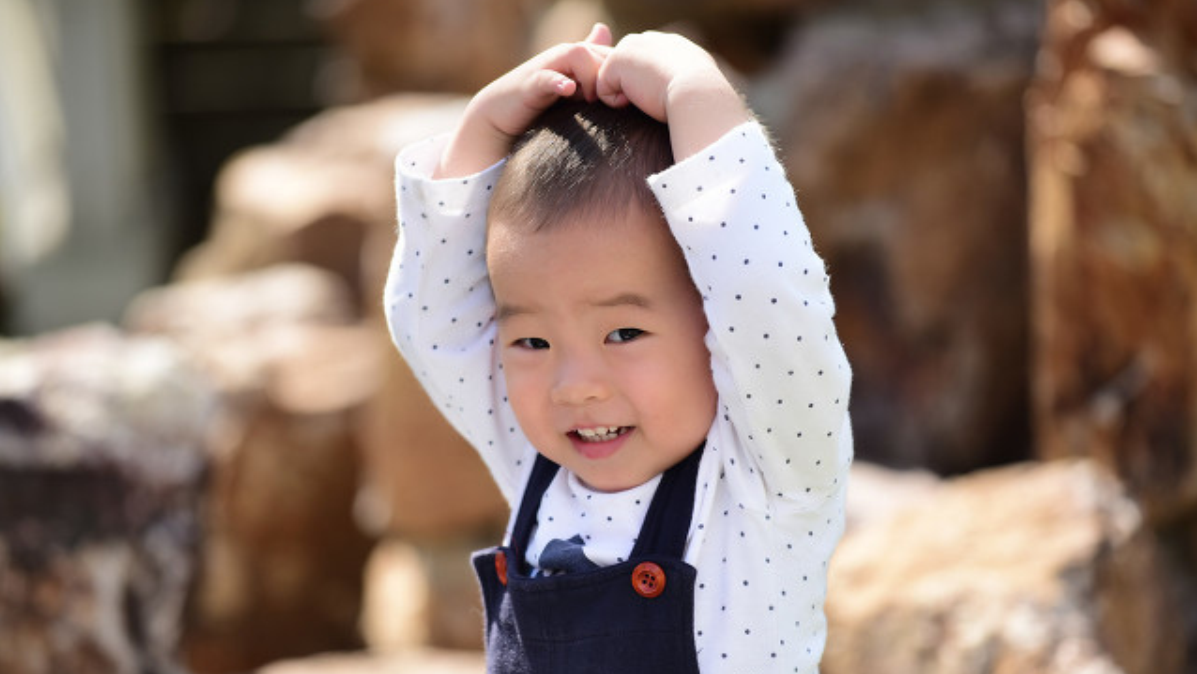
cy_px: 376
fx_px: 5841
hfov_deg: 11.7
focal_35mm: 184
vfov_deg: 6.6
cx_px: 598
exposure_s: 1/320
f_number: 4
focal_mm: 175
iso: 100
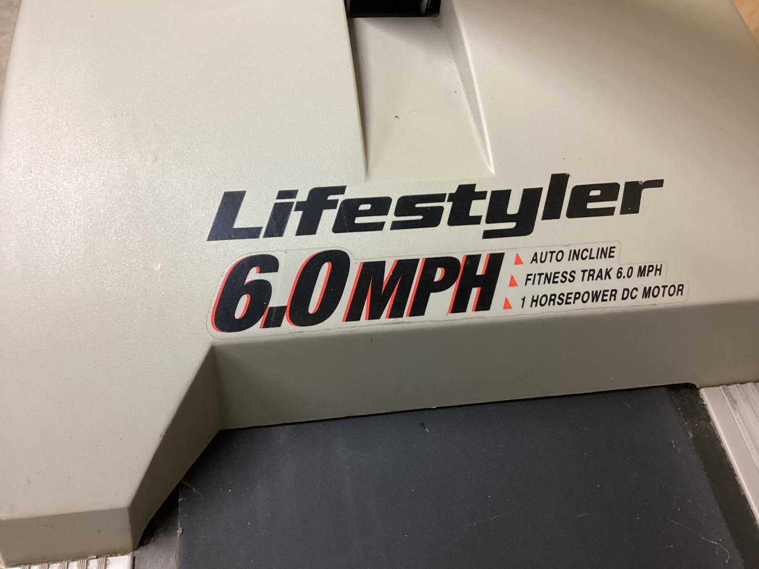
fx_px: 680
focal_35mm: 31
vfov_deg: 45.4
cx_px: 380
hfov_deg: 58.3
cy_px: 284
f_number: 2.4
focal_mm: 3.3
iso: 400
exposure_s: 1/30
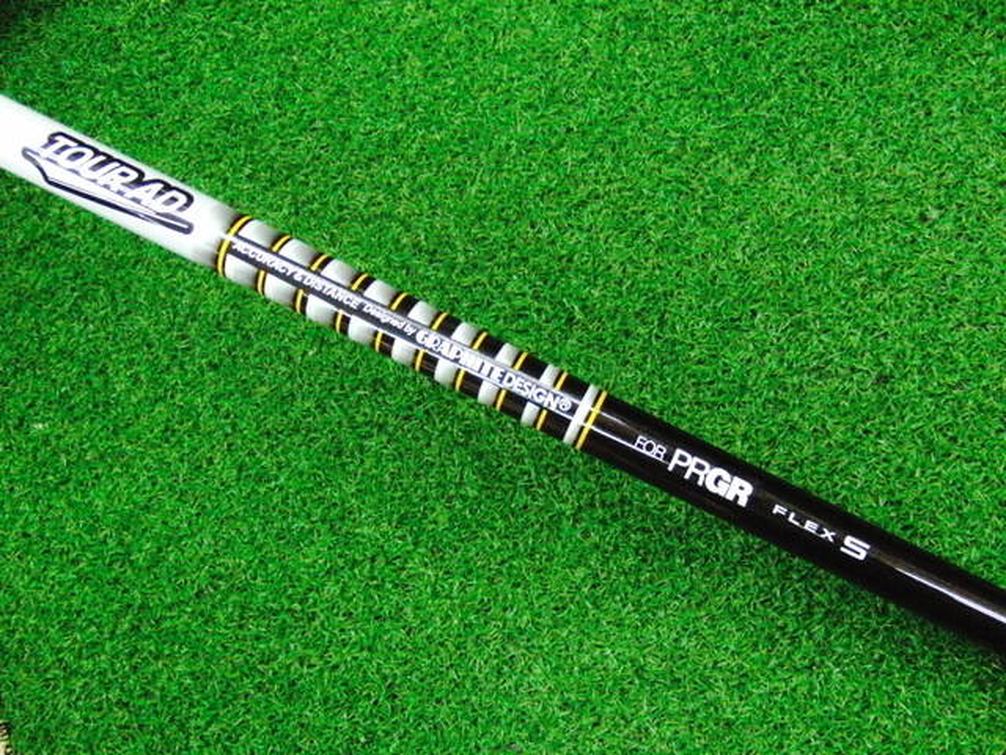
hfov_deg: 50.1
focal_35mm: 37
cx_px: 503
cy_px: 378
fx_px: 1075
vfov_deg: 38.7
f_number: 3.6
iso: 3200
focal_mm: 6.42
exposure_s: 1/200
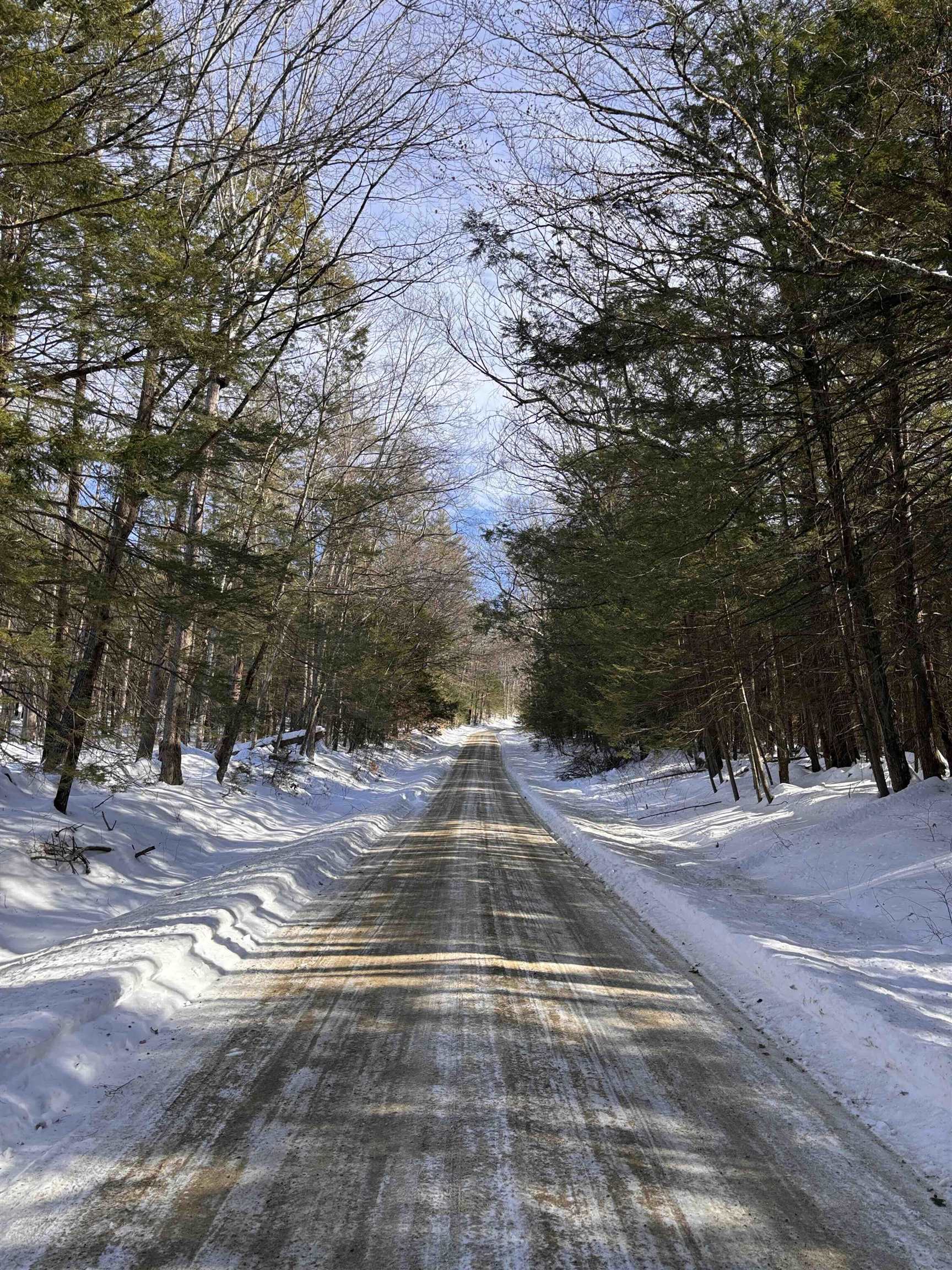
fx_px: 953
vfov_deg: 67.3
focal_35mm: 26
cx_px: 476
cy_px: 635
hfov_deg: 53.1
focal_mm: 5.96
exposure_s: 1/1263
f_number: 1.6
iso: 50
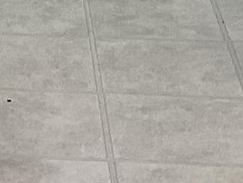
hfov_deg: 8.3
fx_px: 1636
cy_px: -248
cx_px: -97
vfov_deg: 6.1
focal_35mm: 233
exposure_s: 1/60
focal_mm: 3.3
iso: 50
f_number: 2.4
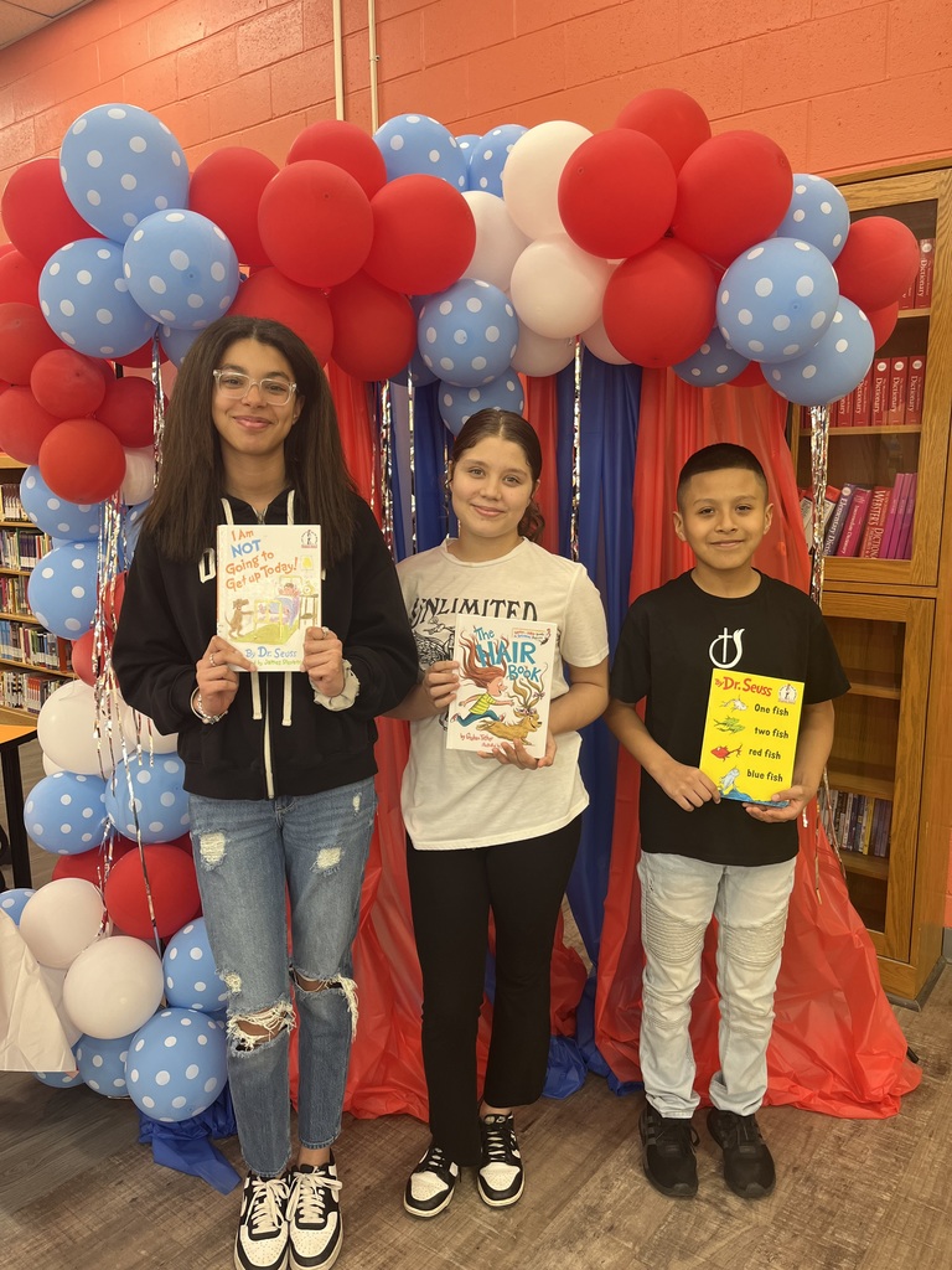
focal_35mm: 26
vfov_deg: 67.3
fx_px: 953
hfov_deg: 53.1
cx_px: 476
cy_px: 635
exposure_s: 1/60
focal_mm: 5.1
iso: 80
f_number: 1.6
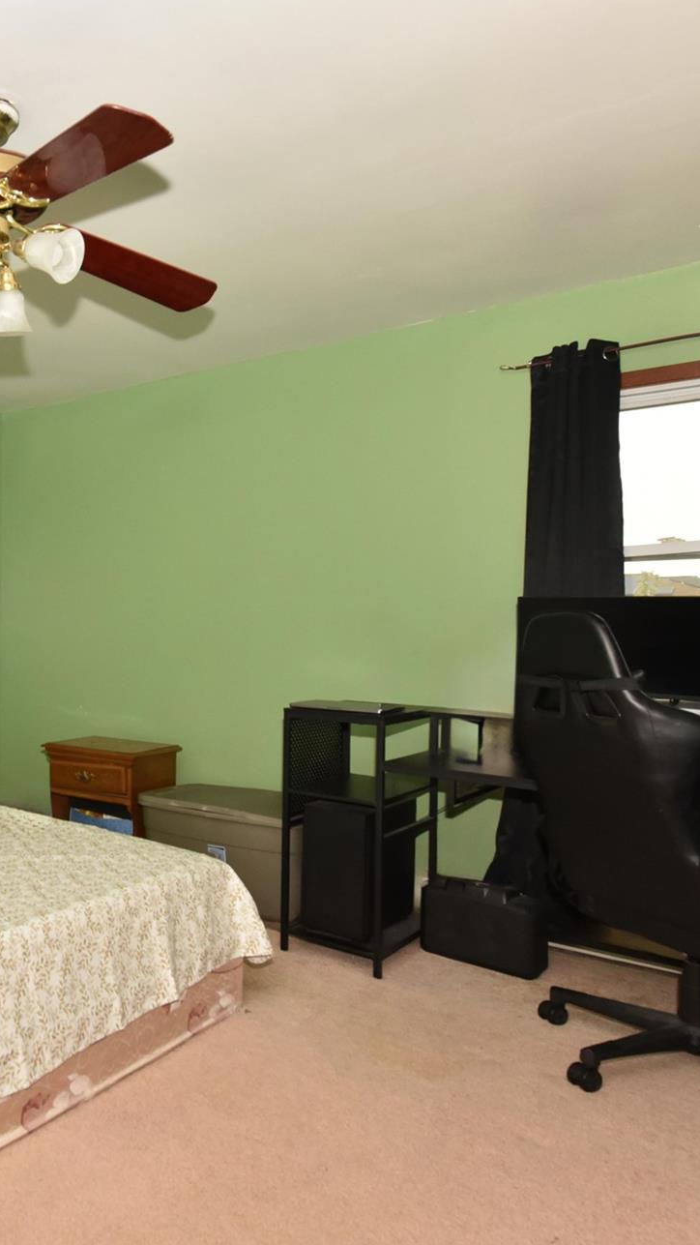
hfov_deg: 38.9
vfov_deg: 74.1
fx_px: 825
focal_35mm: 25
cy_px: 622
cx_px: -48
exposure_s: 1/80
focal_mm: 15
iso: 1600
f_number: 8
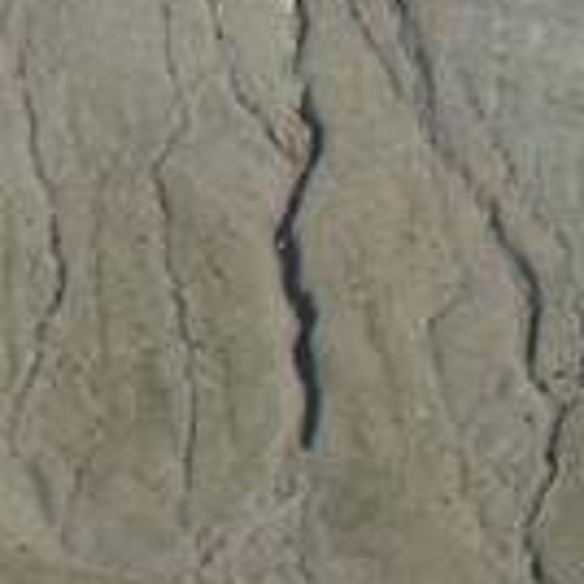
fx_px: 29032
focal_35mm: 1521
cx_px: 689
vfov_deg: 1.2
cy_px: 737
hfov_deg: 1.2
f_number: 7.1
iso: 50
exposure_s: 1/200
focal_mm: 59.46
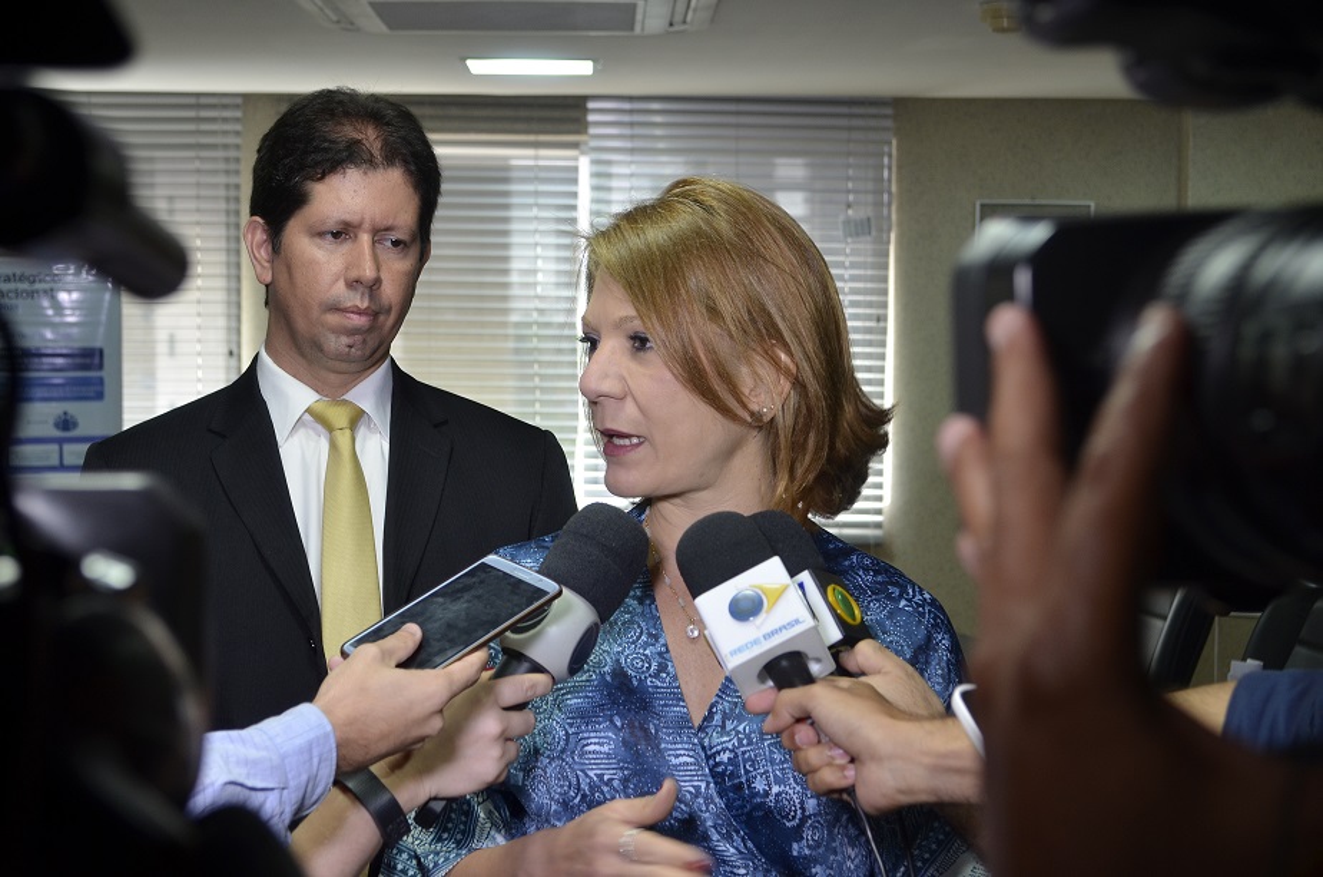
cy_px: 438
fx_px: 2200
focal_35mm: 60
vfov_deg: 22.5
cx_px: 662
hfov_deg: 33.5
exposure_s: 1/25
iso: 360
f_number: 5.6
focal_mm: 40
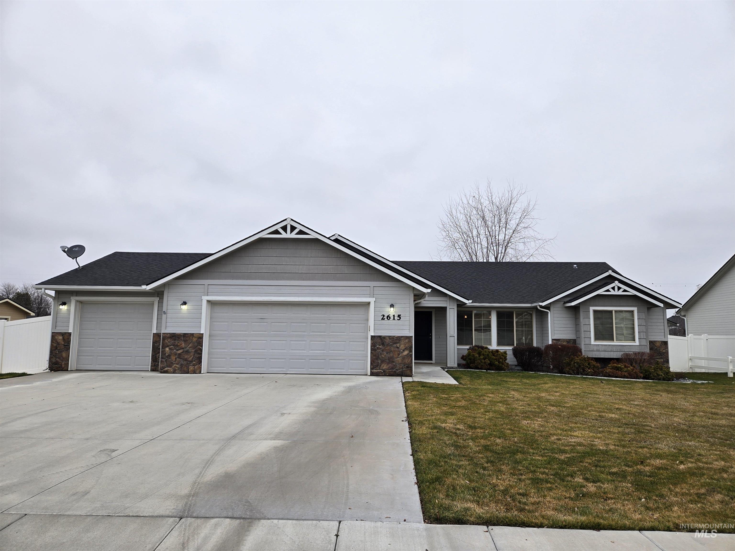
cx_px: 368
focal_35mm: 23
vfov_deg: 58.9
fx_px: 488
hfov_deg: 73.9
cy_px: 276
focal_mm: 5.4
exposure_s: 1/183
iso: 25
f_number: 1.8
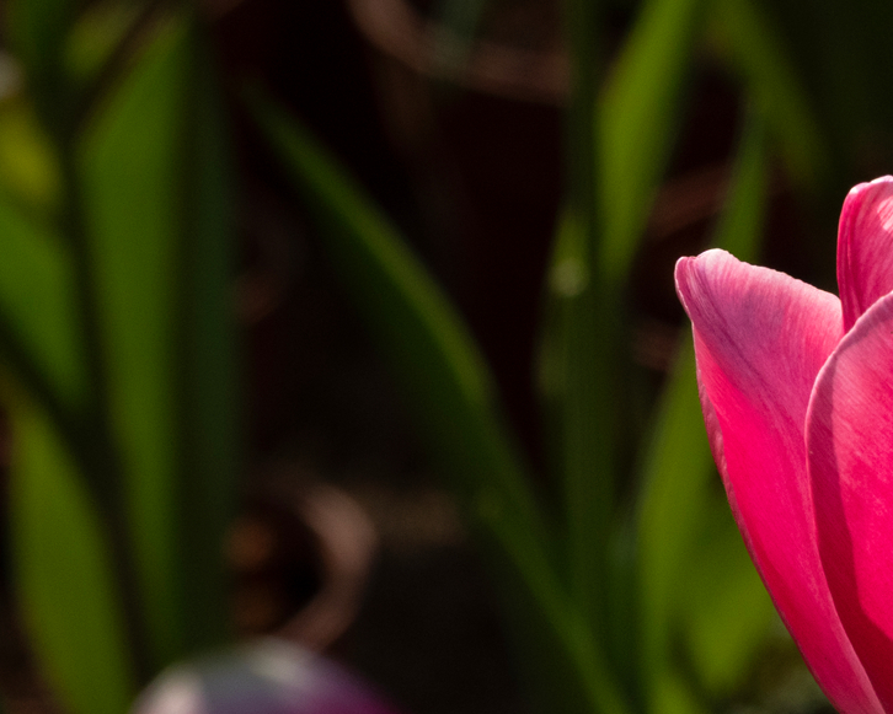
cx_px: 1020
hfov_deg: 2.2
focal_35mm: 863
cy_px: 724
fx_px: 22812
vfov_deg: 1.8
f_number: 8
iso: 400
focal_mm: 135.89
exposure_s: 1/1000
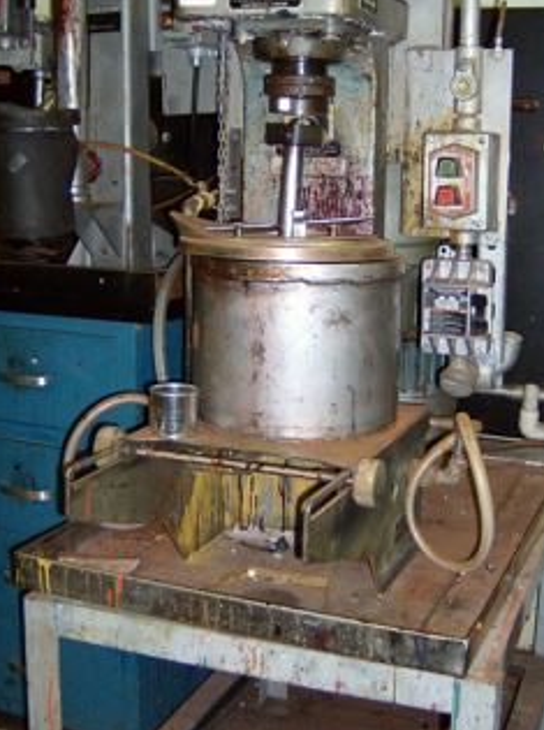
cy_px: 344
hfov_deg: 29.6
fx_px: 1030
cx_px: 285
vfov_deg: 39.0
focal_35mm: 49
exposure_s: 1/60
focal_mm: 6
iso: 200
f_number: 2.8
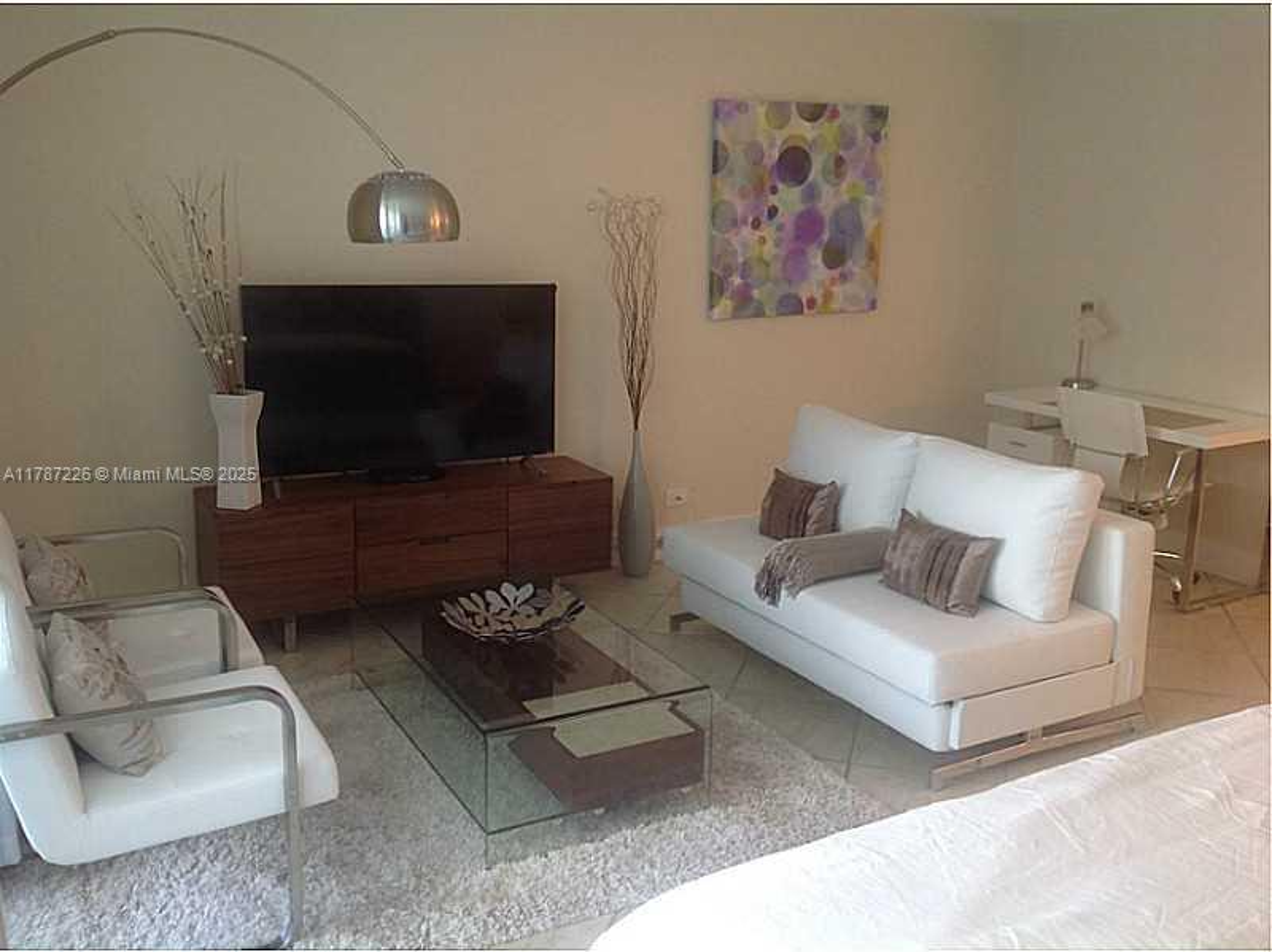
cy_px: 476
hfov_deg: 52.7
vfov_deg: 40.7
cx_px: 636
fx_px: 1285
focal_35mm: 35
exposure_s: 1/17
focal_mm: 4.28
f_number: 2.4
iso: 50
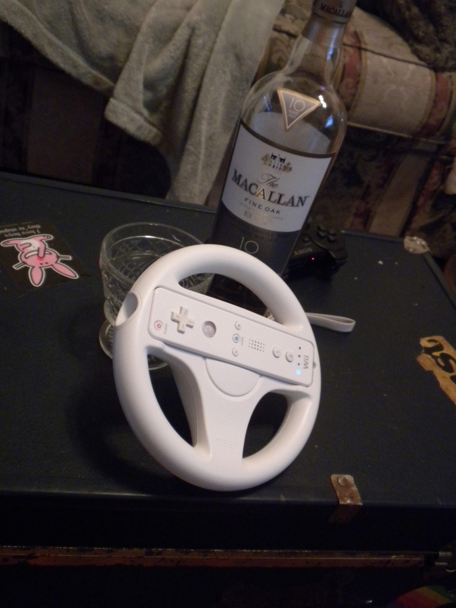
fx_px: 650
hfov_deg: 38.7
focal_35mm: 37
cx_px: 228
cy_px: 304
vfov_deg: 50.1
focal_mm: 6.6
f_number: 3.5
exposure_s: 1/13.6
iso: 400
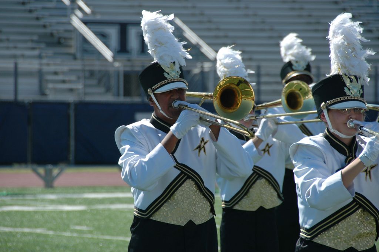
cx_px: 190
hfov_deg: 6.9
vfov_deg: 4.6
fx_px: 3154
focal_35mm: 300
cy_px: 126
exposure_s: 1/640
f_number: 6.3
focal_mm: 200
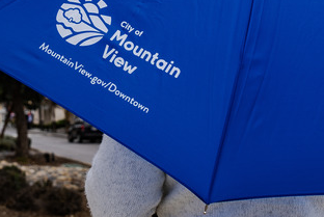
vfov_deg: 18.0
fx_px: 676
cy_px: 37
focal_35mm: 75
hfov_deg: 26.5
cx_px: 69
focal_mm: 26
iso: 80
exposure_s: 1/200
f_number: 5
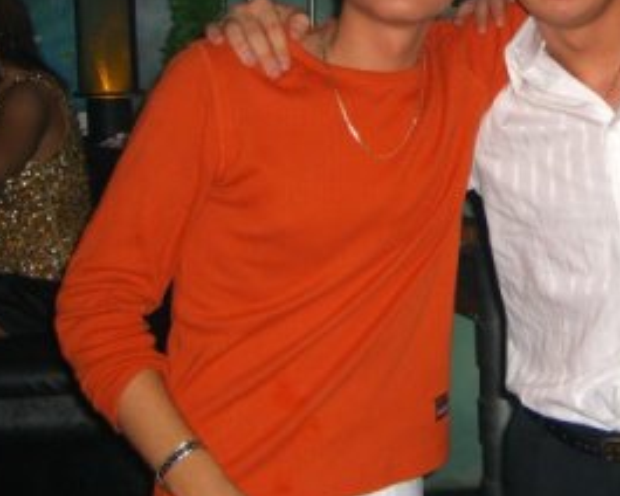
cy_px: 91
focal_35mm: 84
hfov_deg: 22.2
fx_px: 1541
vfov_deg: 18.1
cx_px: 557
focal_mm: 7.9
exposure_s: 1/60
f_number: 2.8
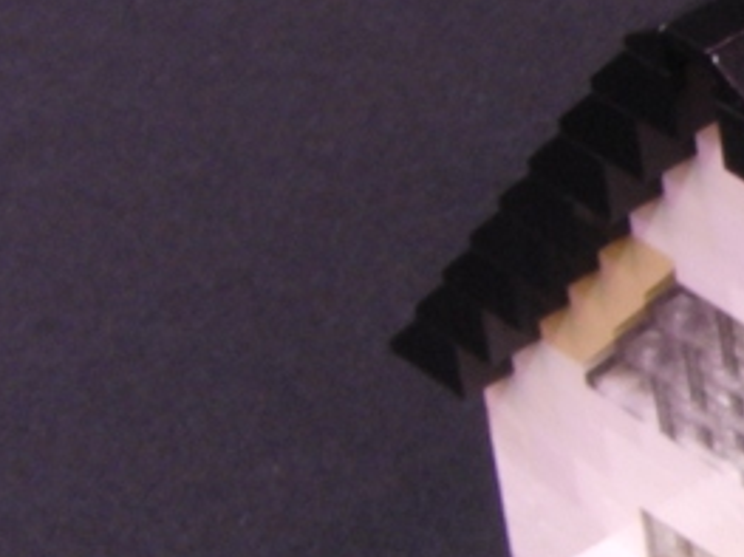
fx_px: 4769
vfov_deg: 6.7
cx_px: 1443
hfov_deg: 8.5
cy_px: 481
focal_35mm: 222
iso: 100
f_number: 7.7
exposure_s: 1.6
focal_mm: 10.1
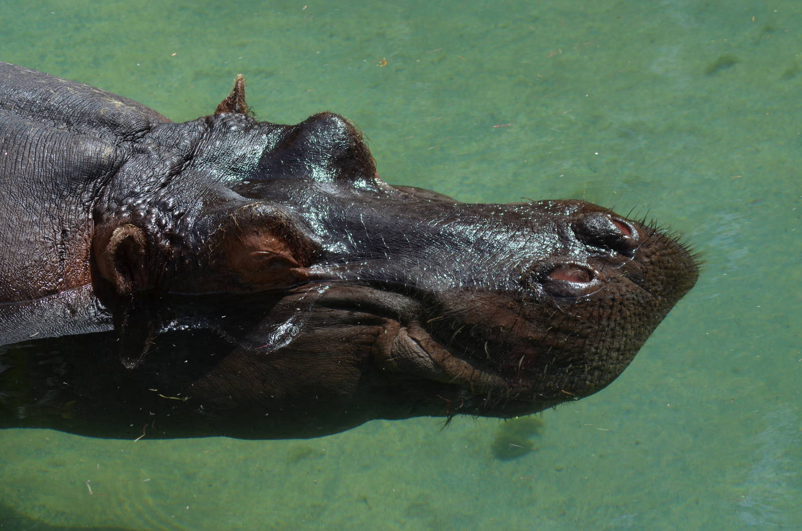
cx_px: 401
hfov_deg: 10.2
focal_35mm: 202
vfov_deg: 6.8
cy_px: 266
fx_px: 4502
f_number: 6.3
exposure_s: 1/640
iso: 200
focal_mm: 135
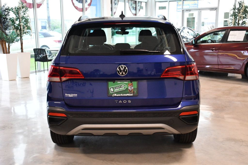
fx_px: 331
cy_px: 82
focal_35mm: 48
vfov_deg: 28.1
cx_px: 124
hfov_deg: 41.1
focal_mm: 32
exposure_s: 1/200
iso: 2500
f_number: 7.1
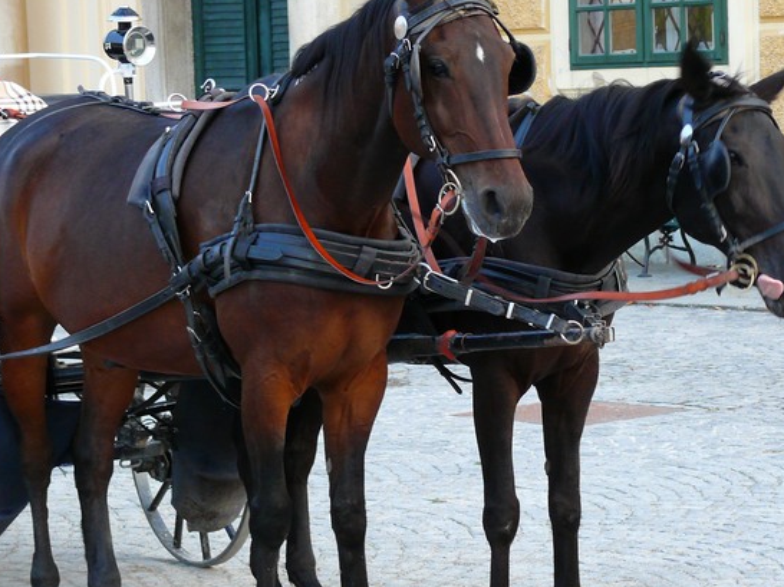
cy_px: 314
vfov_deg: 11.8
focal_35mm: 125
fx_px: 2830
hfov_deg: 15.7
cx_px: 523
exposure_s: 1/80
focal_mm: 19.2
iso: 200
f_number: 3.2
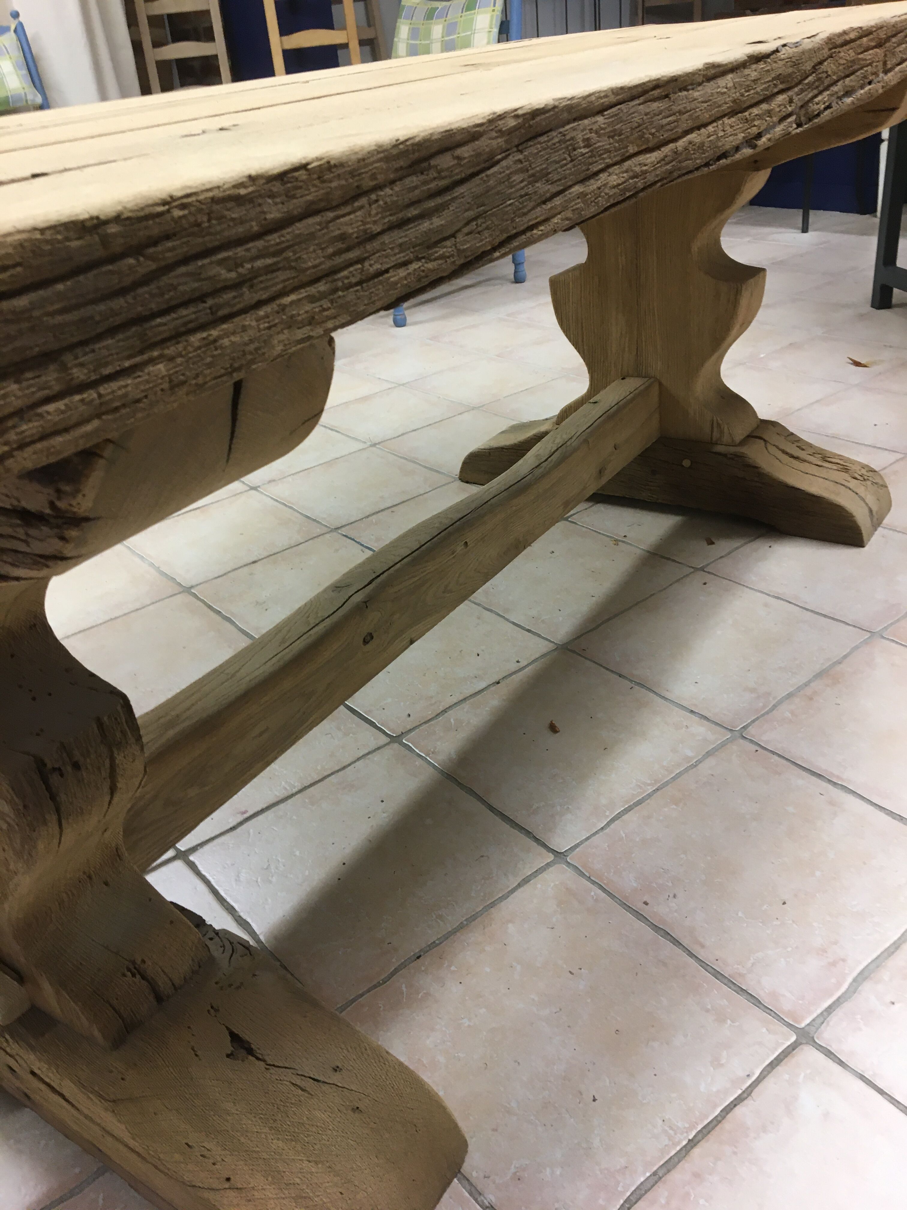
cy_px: 605
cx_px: 454
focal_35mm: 29
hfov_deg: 48.2
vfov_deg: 61.7
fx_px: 1013
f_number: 2.2
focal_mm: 4.15
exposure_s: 1/33
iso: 100
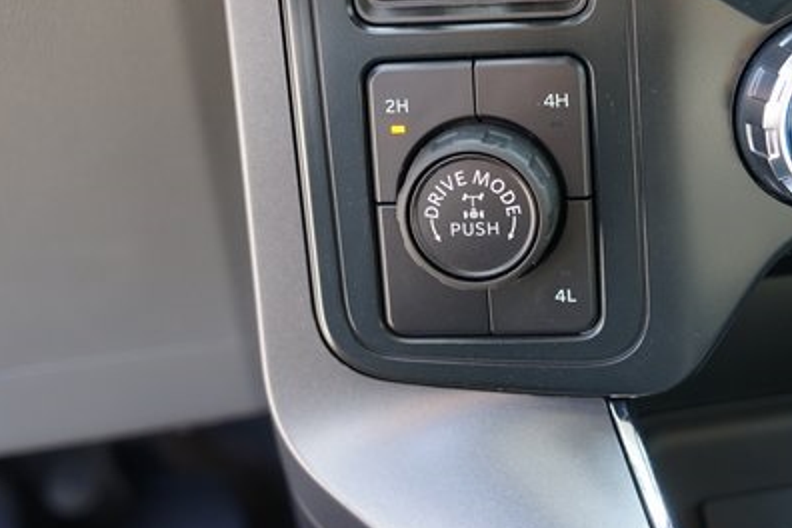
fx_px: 1210
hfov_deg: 35.9
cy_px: 117
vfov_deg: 24.3
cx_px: 522
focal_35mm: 55
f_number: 4
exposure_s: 1/60
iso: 500
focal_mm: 34
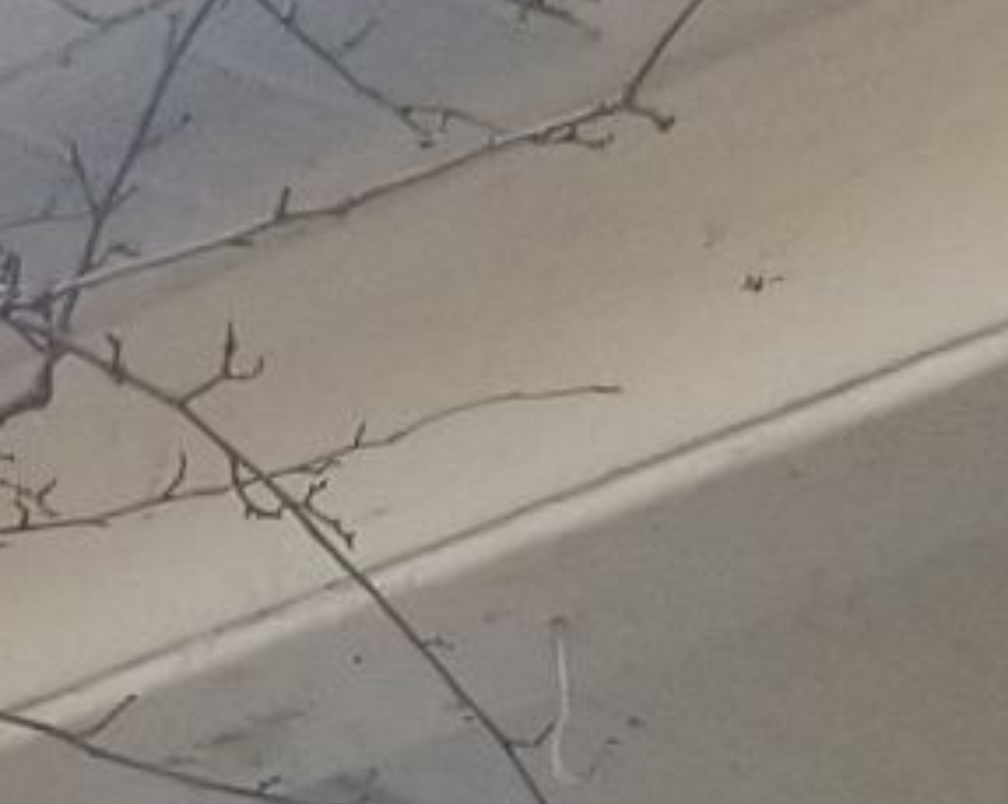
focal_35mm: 255
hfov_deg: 7.5
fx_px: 7600
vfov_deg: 4.4
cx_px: -506
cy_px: 5014
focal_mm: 4.25
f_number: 1.7
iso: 50
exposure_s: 1/430
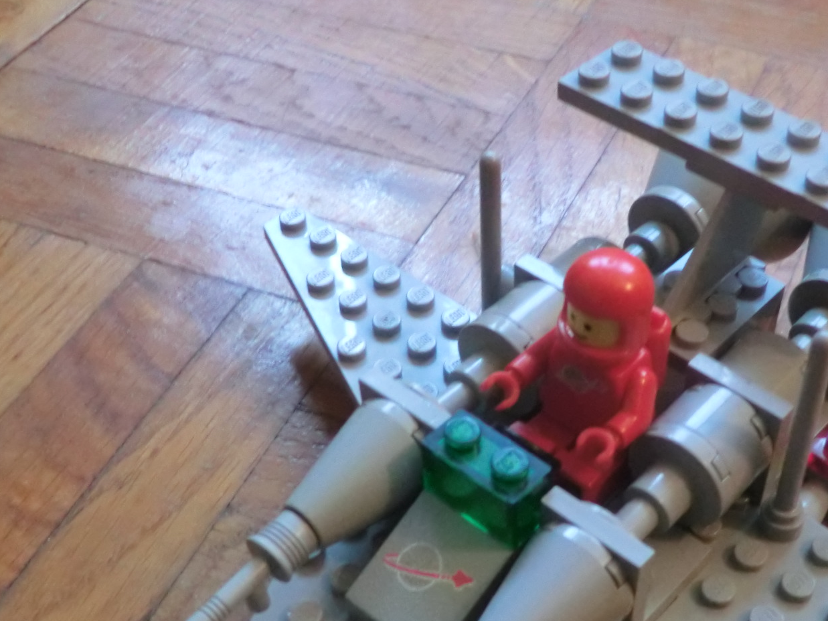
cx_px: 554
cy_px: 485
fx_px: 1148
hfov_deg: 39.2
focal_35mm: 48
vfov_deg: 29.7
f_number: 3.5
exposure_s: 1/15
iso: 800
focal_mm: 5.2
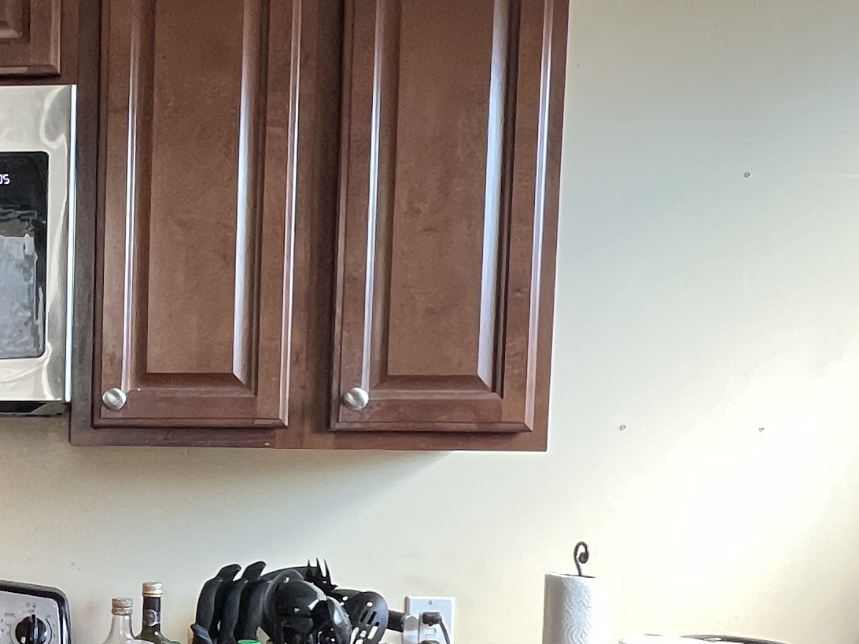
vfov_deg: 29.5
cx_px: -116
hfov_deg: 33.7
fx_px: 1191
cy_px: 527
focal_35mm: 48
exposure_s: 1/120
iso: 250
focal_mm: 1.57
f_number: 1.8
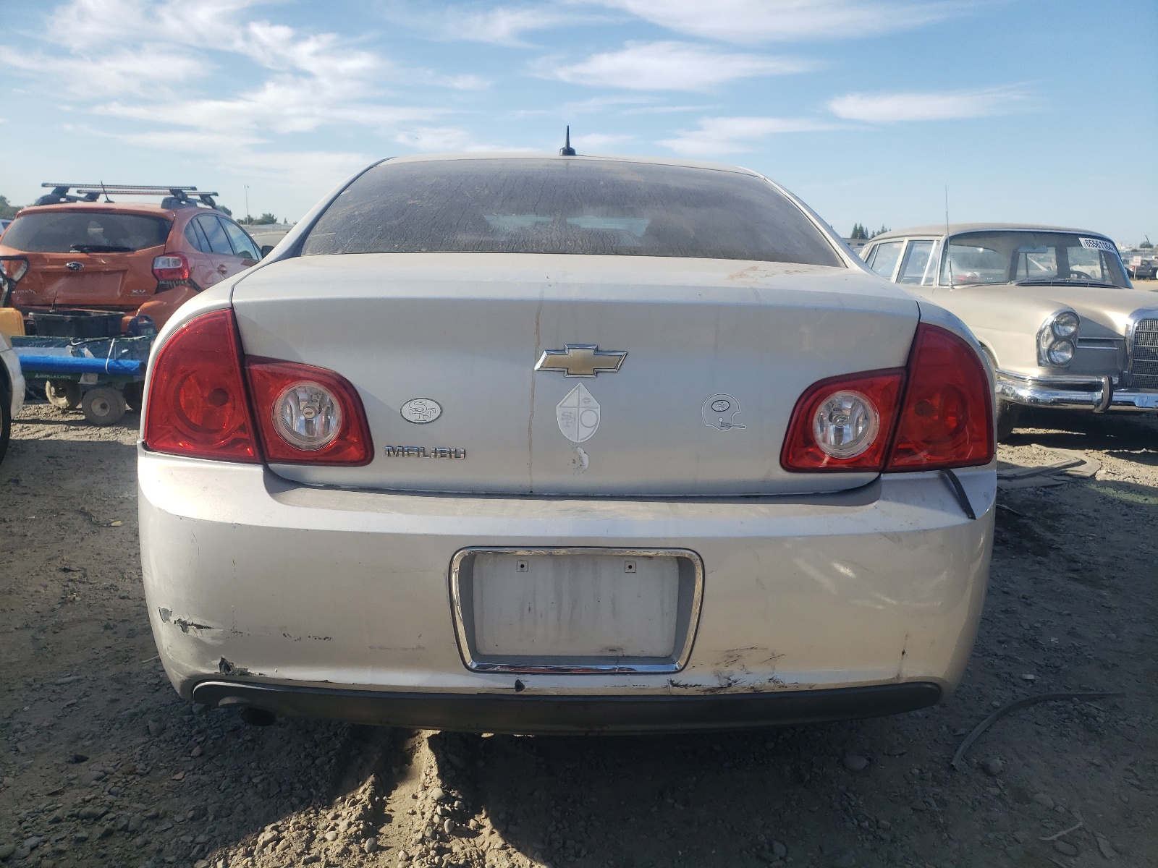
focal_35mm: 26
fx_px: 870
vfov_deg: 53.1
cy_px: 434
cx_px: 579
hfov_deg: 67.3
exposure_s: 1/2000
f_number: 1.5
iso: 50
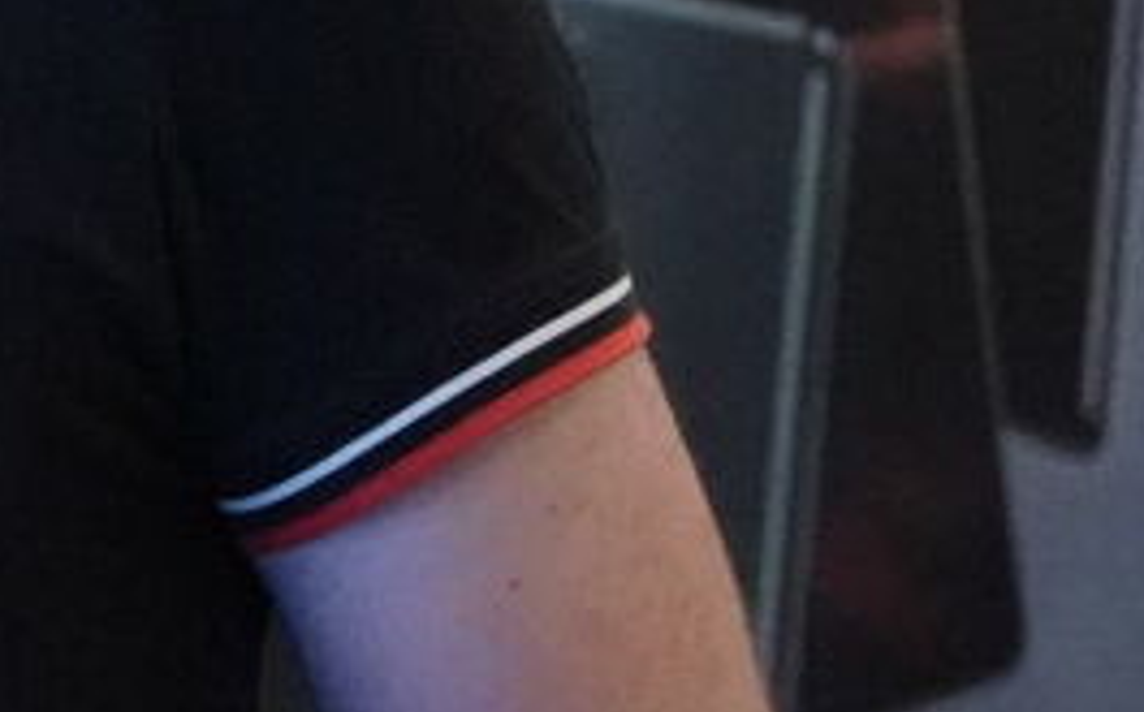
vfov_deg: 3.2
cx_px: -1550
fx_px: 12894
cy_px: 332
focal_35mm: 414
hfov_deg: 4.9
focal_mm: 56
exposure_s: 1/125
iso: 12800
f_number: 4
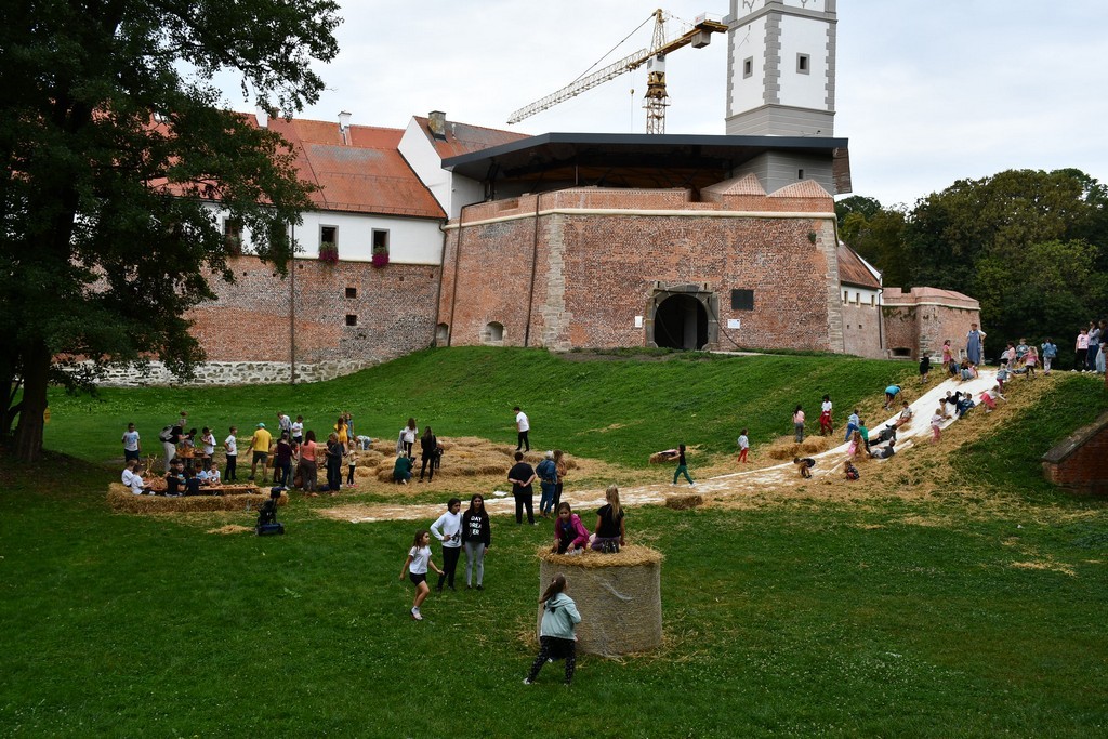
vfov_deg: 38.9
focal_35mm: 34
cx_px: 554
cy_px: 370
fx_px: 1047
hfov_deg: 55.8
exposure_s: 1/250
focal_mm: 23
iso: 200
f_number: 6.3
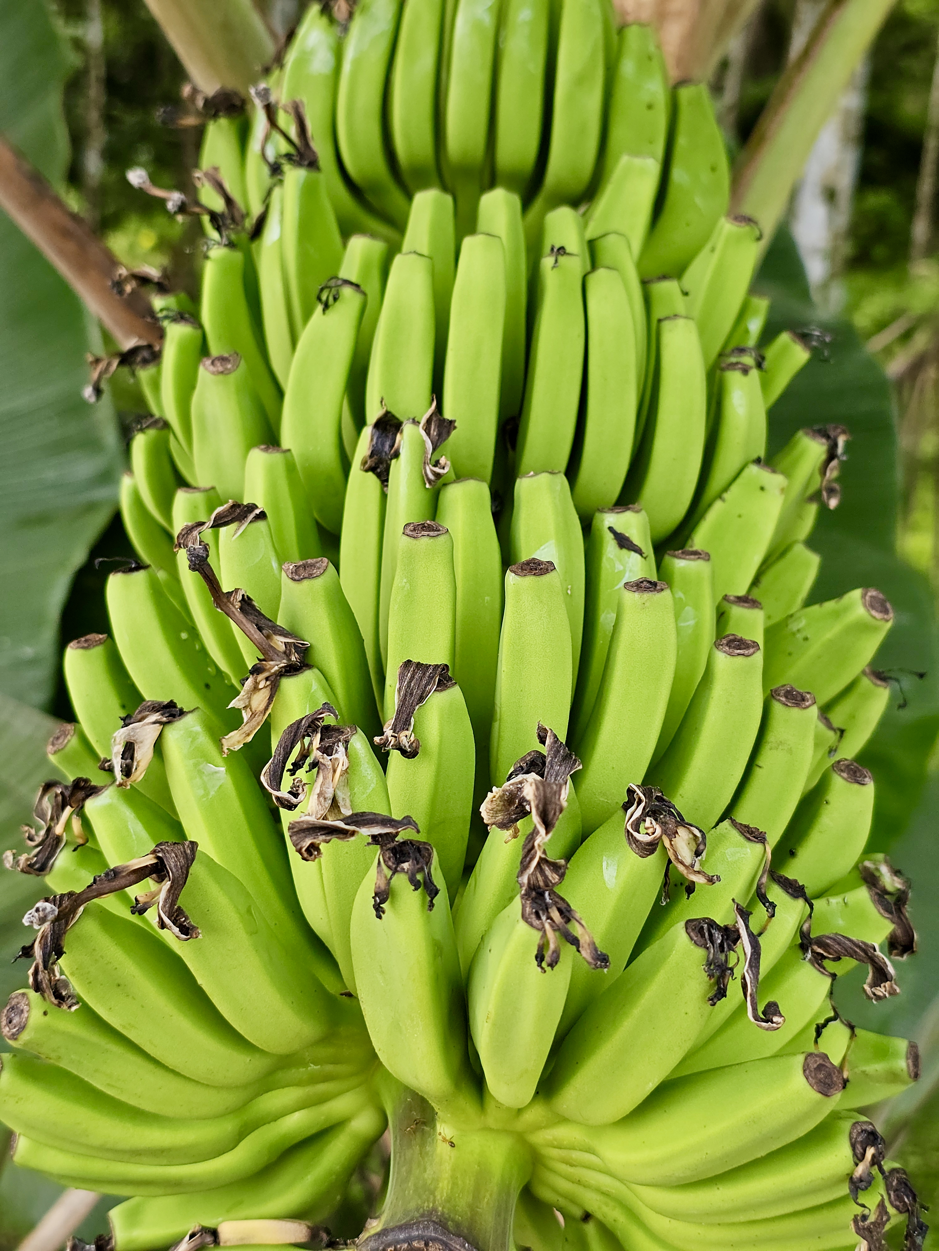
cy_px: 626
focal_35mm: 23
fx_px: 832
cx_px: 470
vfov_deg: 73.9
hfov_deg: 58.9
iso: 16
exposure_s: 1/120
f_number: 1.7
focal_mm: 6.3
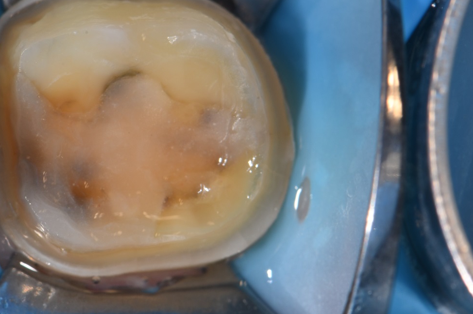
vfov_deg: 6.3
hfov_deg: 9.4
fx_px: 2862
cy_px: 130
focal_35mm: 218
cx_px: 186
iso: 200
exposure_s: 1/160
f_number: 32
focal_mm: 105
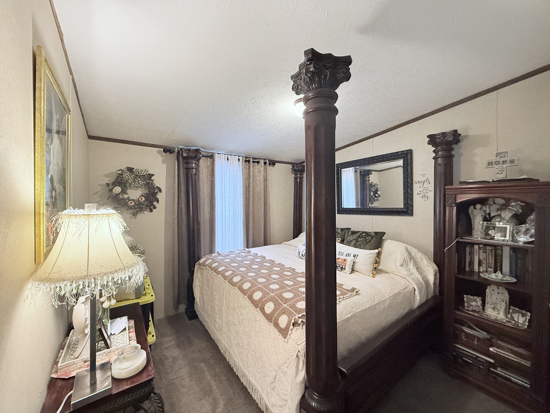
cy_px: 206
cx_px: 275
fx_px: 222
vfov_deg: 85.7
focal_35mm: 14
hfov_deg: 102.1
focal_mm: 2.22
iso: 500
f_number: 2.2
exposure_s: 1/60
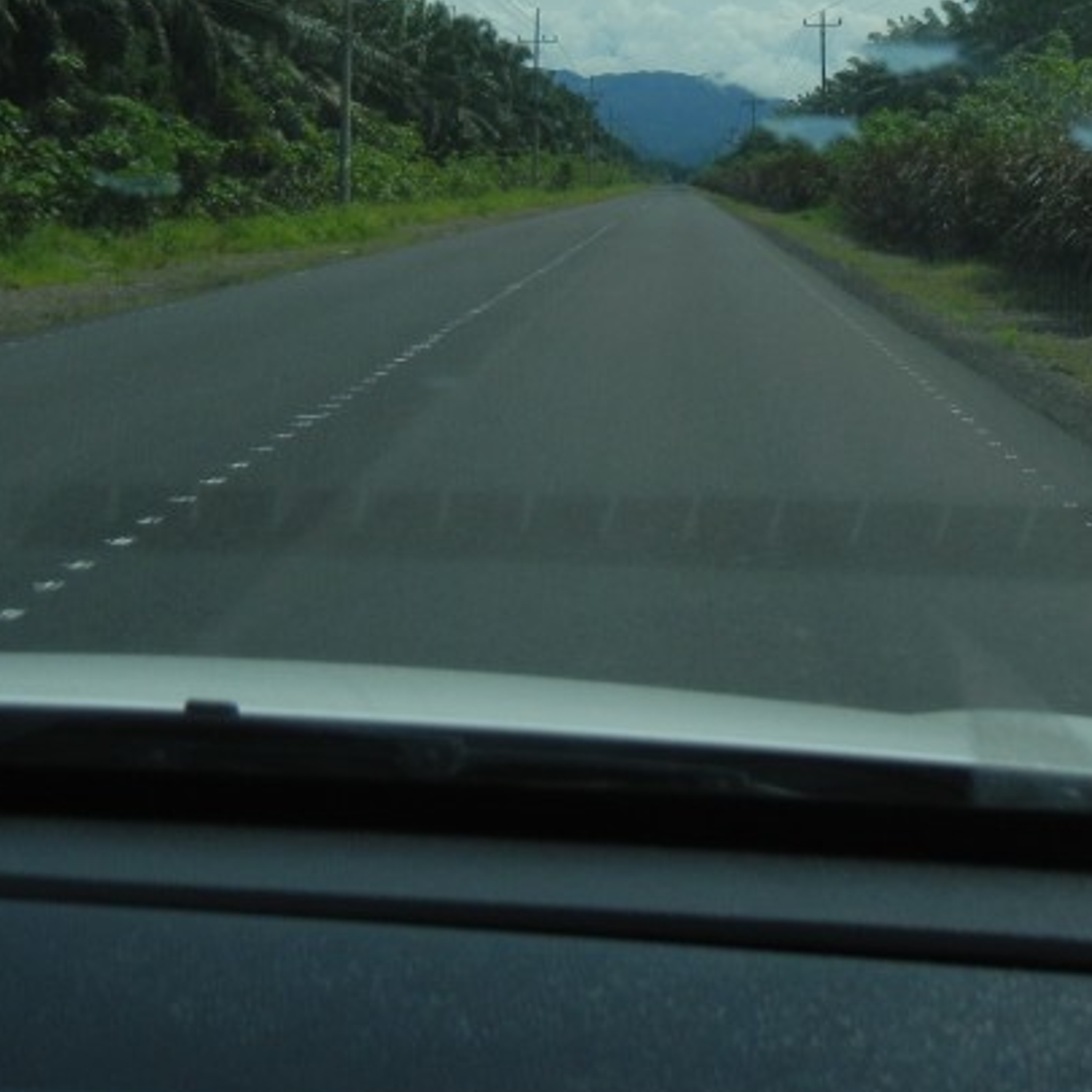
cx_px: 758
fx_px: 2391
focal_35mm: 67
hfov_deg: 25.5
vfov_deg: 24.9
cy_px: 97
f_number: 7
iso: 160
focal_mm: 5.4
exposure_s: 1/850
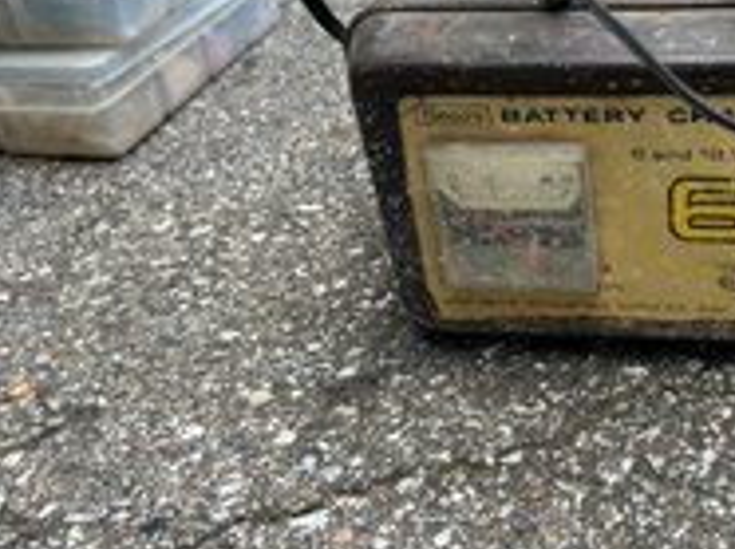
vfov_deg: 30.1
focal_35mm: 48
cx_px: 611
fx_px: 1018
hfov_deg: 37.9
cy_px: 227
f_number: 1.5
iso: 32
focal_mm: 5.7
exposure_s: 1/133
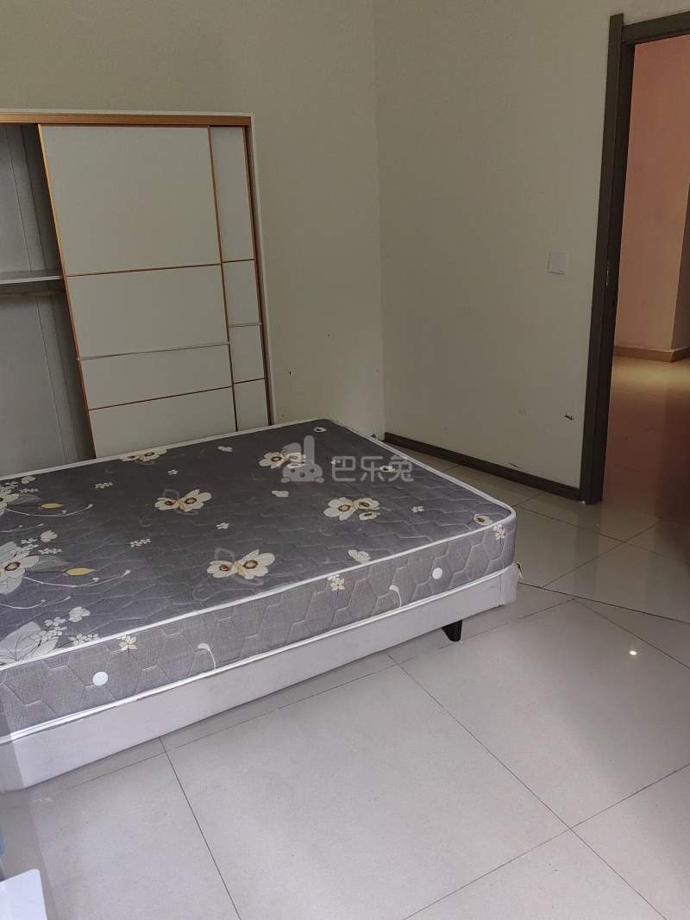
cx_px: 345
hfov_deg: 51.3
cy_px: 460
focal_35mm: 27
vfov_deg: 65.3
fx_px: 718
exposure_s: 1/100
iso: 320
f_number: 1.8
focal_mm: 5.53
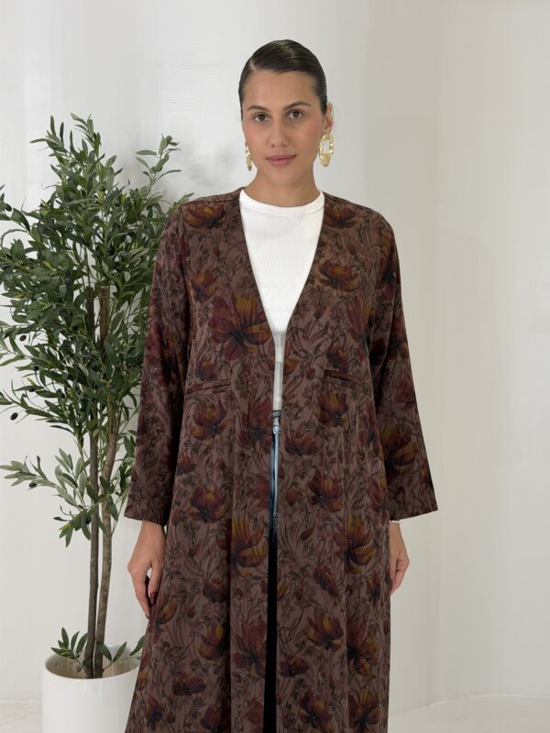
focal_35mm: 48
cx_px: 275
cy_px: 366
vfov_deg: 39.7
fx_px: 1017
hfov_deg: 30.3
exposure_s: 1/450
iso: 64
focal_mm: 6.76
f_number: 1.78
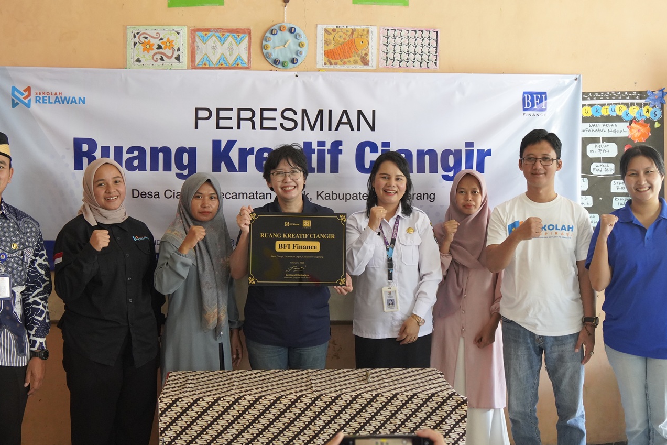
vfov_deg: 28.6
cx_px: 320
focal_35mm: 47
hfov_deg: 41.9
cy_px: 207
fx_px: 871
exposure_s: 1/160
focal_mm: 28
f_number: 4
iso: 2000
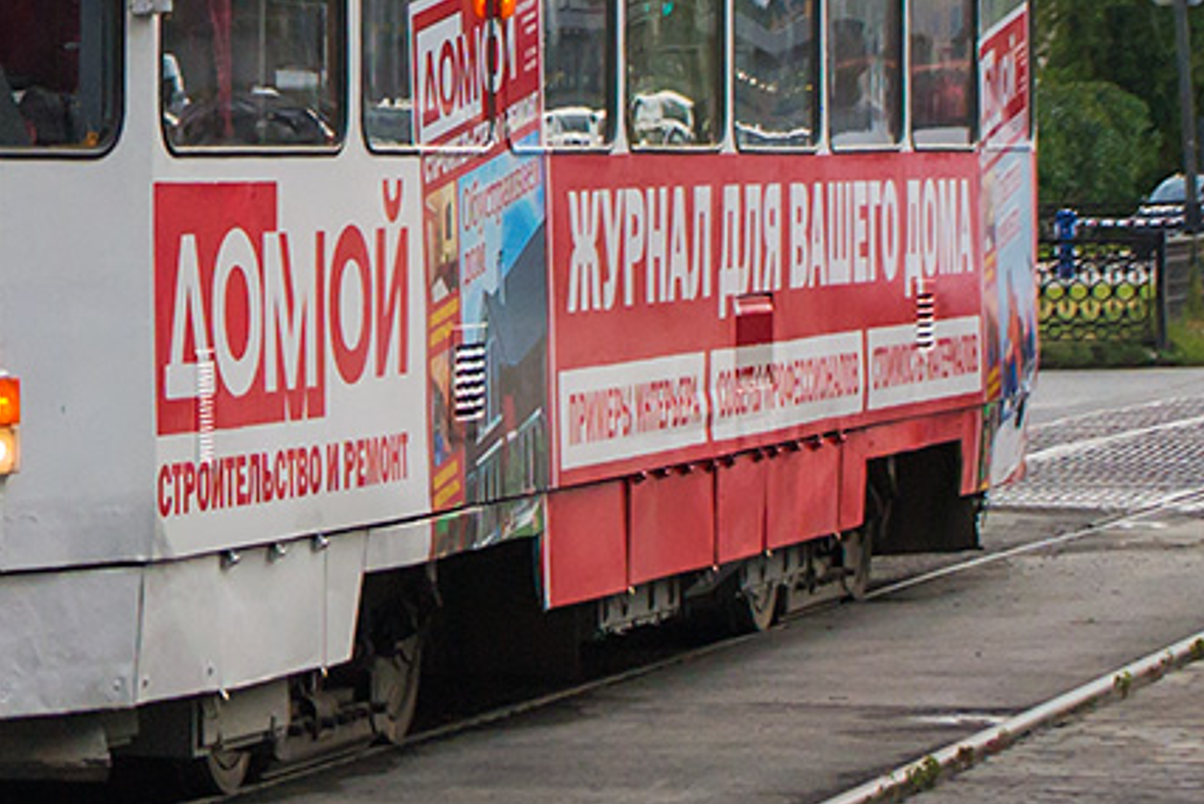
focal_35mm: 147
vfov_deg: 9.2
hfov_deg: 13.6
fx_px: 4931
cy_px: -90
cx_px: -189
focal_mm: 35
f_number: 8
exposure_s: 1/640
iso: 400
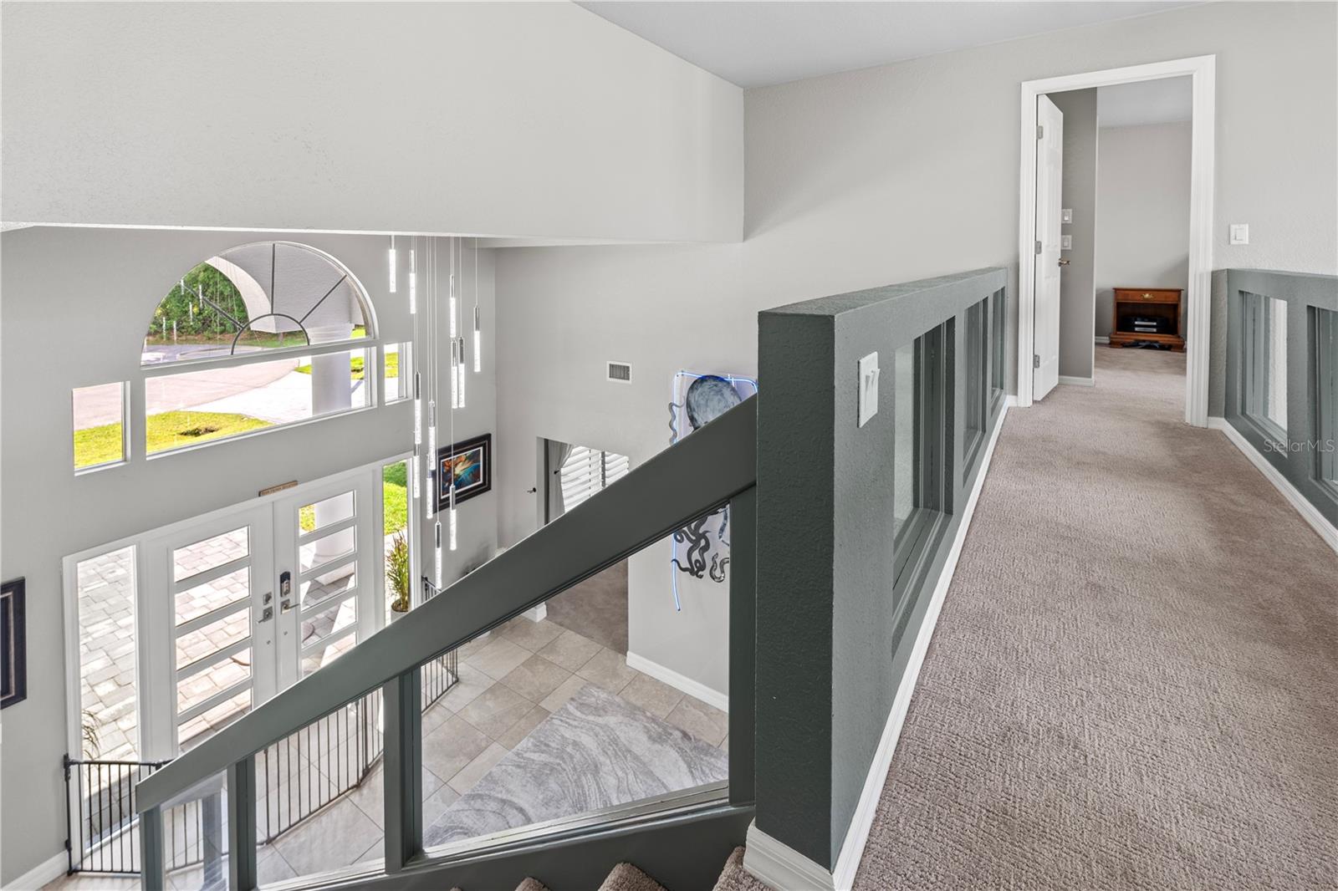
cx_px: 669
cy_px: 446
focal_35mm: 16
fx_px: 613
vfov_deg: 72.0
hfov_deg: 95.0
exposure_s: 1/2
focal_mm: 16.5
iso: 100
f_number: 8
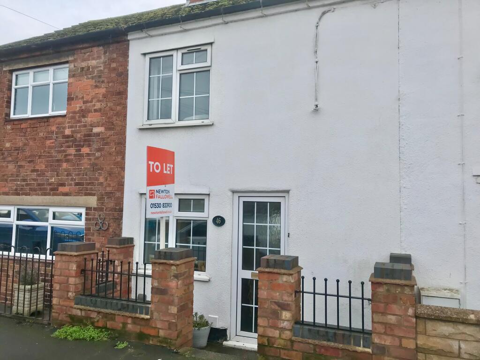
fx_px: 388
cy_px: 180
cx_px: 240
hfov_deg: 63.4
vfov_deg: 49.7
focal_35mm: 28
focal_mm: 3.99
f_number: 1.8
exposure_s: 1/699
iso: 20
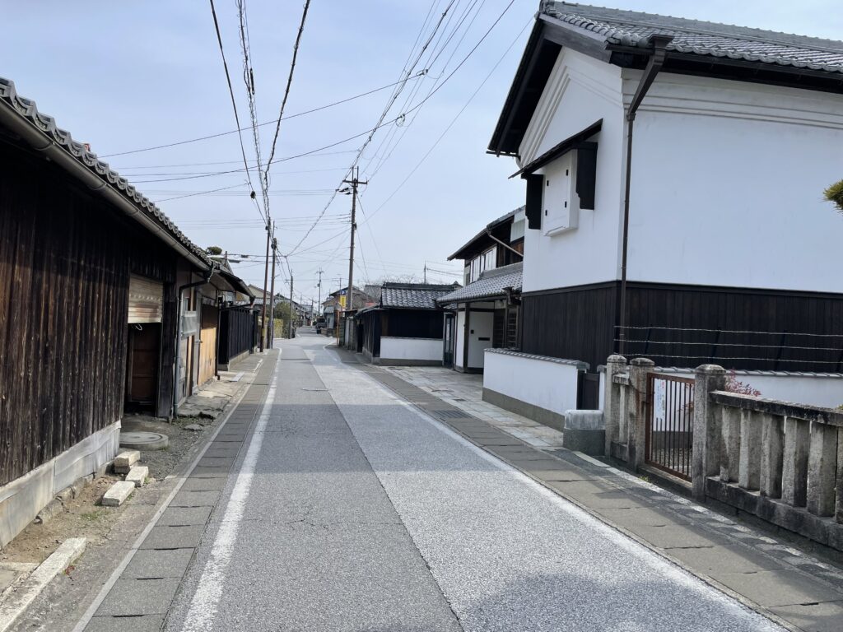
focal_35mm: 26
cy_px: 316
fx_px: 633
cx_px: 422
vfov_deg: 53.1
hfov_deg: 67.3
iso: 32
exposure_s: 1/4000
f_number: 1.6
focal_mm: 4.2
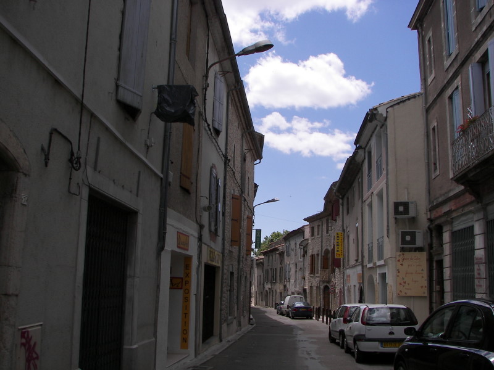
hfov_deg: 51.4
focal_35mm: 36
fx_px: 514
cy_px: 185
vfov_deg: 39.7
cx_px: 247
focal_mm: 6
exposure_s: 1/800
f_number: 4
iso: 50
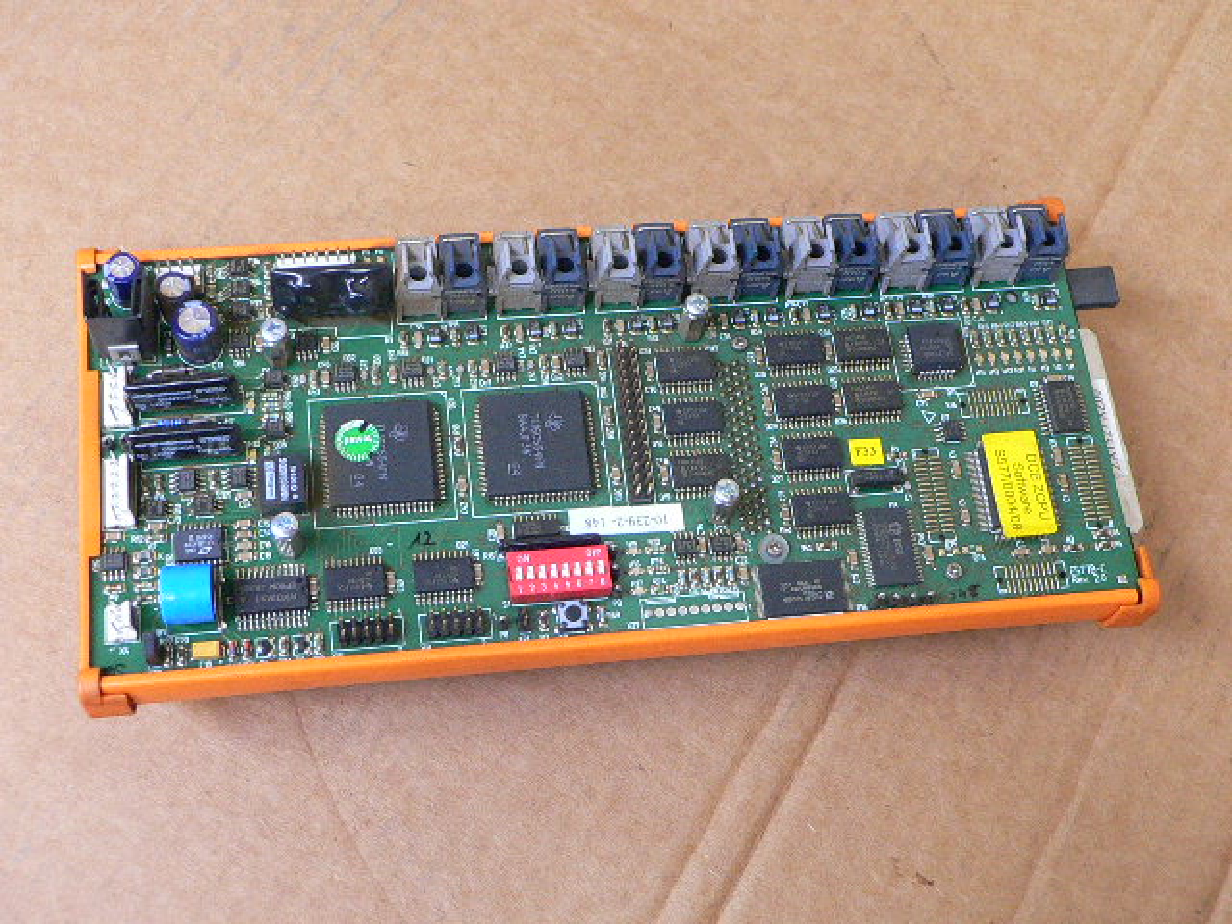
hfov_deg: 38.2
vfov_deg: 29.1
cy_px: 462
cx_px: 616
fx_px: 1780
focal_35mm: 50
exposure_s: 1/13
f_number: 2.8
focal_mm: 6.5
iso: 200
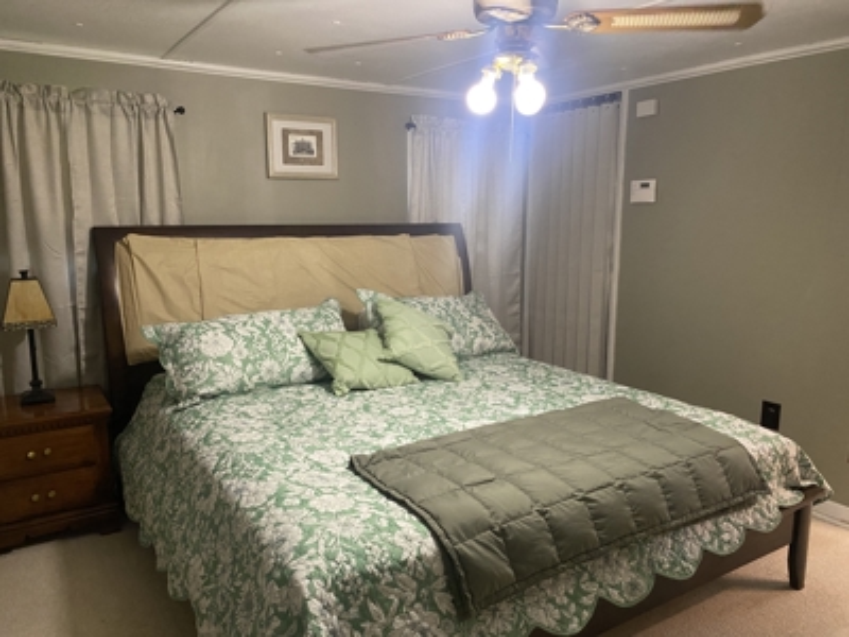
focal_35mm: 26
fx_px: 638
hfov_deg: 67.3
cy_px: 318
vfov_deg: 53.1
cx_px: 424
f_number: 1.8
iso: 500
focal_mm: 4.25
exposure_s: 1/60
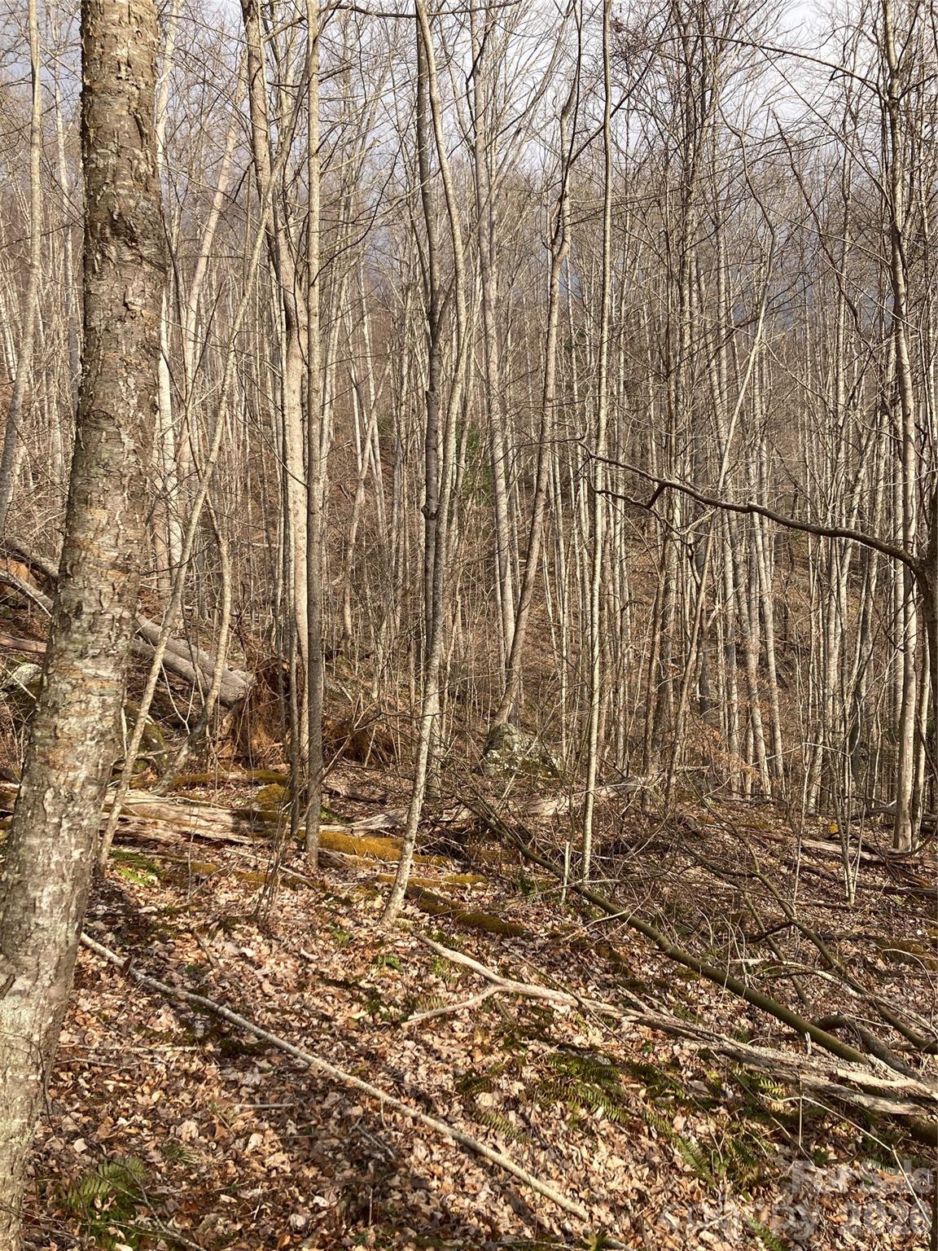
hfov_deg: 49.7
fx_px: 1012
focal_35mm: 28
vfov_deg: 63.4
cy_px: 626
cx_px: 469
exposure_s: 1/771
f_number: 1.8
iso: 20
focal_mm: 3.99
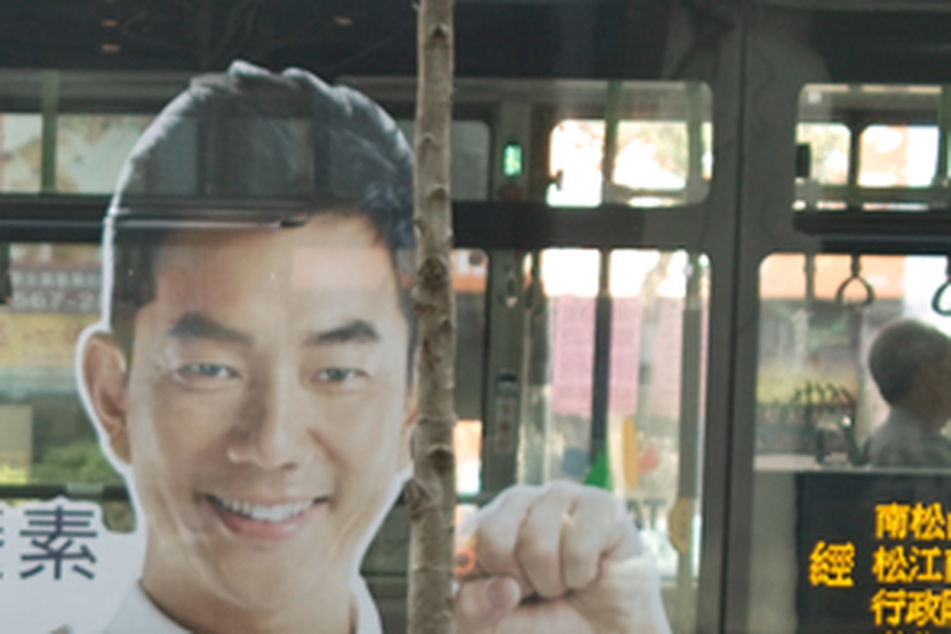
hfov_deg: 13.7
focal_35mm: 143
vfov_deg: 9.5
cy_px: 738
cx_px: -340
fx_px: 3777
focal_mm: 24.2
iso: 100
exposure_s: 1/60
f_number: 2.8
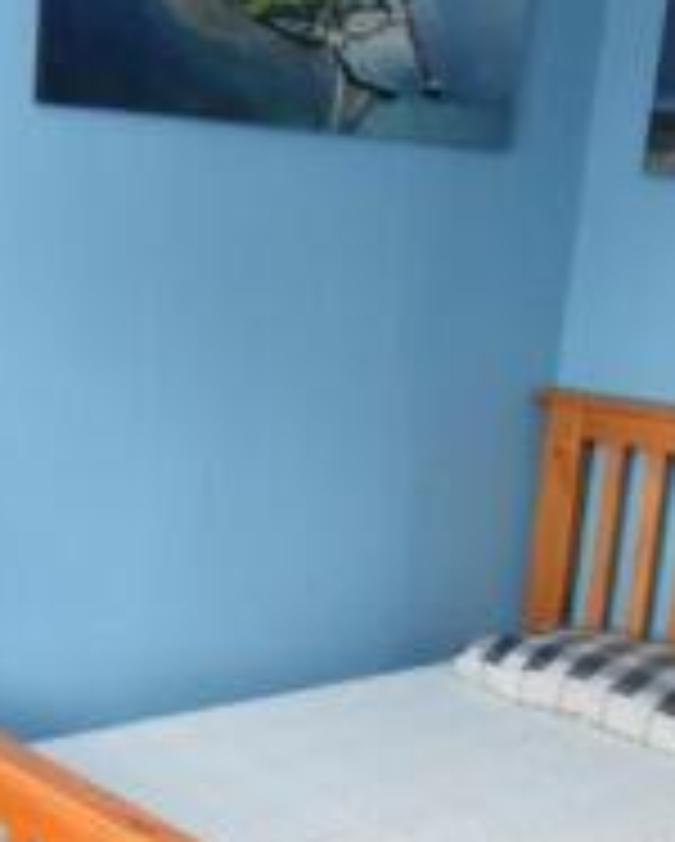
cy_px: 615
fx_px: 1471
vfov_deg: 31.4
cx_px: 86
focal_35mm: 59
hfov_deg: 25.2
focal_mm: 12
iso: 2200
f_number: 4
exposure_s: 1/60
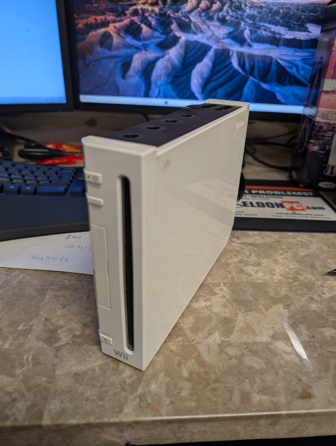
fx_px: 310
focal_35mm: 24
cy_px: 223
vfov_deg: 71.5
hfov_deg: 56.9
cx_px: 168
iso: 67
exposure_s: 1/60
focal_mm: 6.9
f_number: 1.68
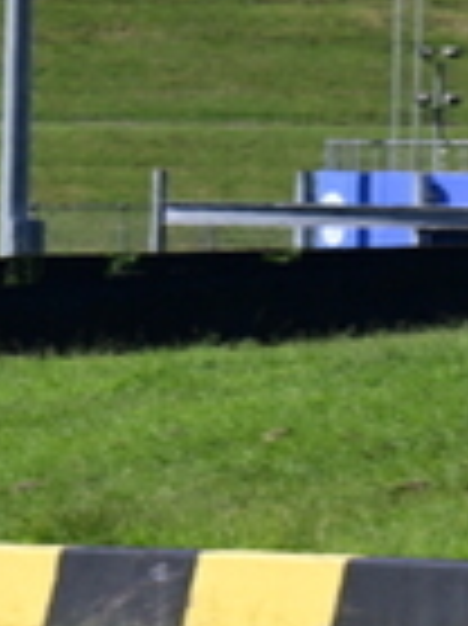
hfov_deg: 1.2
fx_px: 21972
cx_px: 1170
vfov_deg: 1.6
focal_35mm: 1217
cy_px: 624
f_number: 11
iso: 400
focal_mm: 220
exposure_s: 1/640
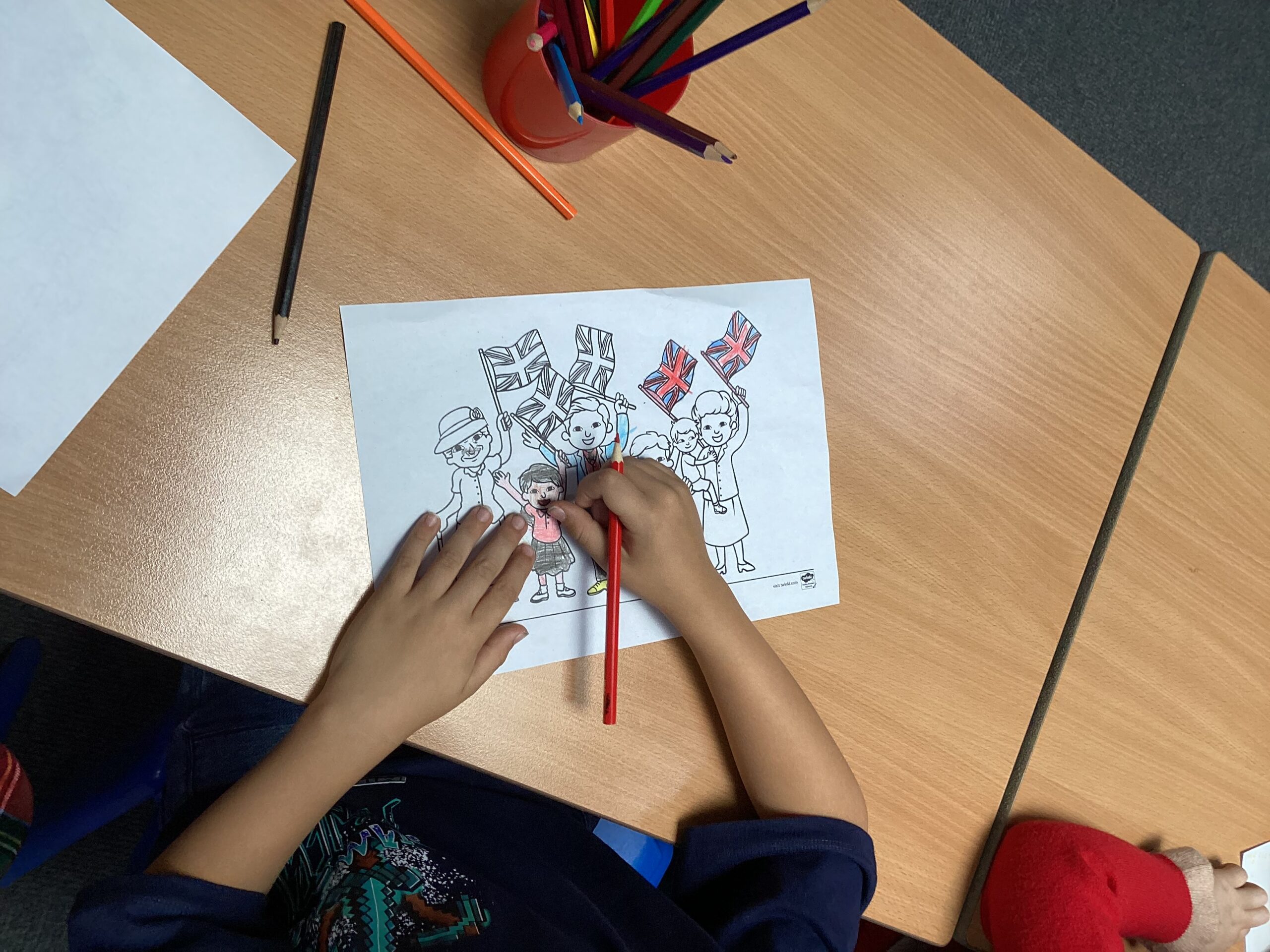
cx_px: 635
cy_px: 476
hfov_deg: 58.4
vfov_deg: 45.4
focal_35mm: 31
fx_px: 1137
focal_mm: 3.3
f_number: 2.4
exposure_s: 1/100
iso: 50
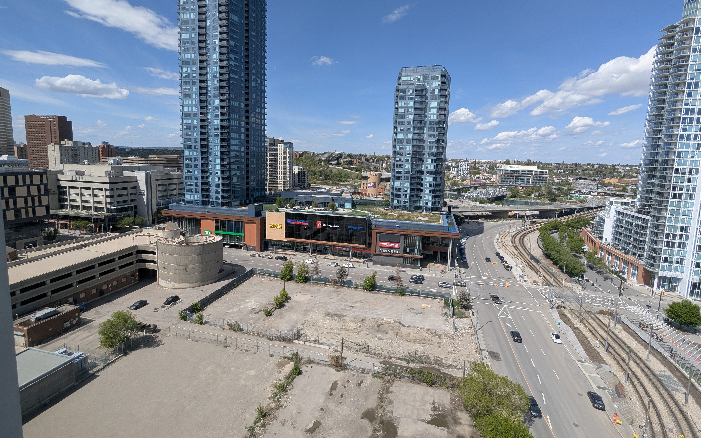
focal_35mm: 17
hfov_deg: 94.4
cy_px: 197
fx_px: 325
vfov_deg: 67.8
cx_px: 351
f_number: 2.2
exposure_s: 1/1208
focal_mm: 2.35
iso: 49
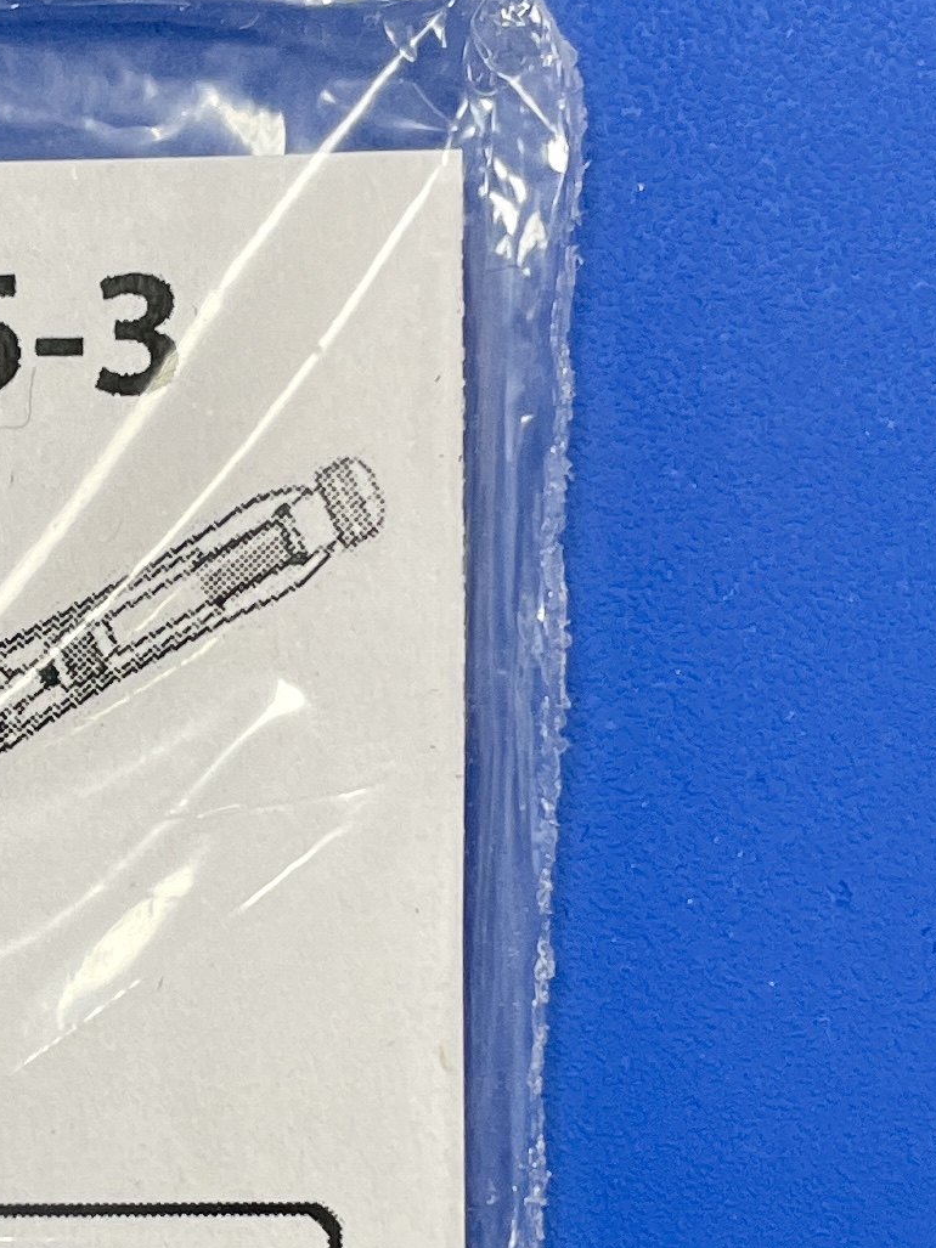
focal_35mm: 59
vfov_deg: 32.7
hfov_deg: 23.2
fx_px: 2128
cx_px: -118
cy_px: 684
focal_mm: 4.2
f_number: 1.6
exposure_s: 1/100
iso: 125
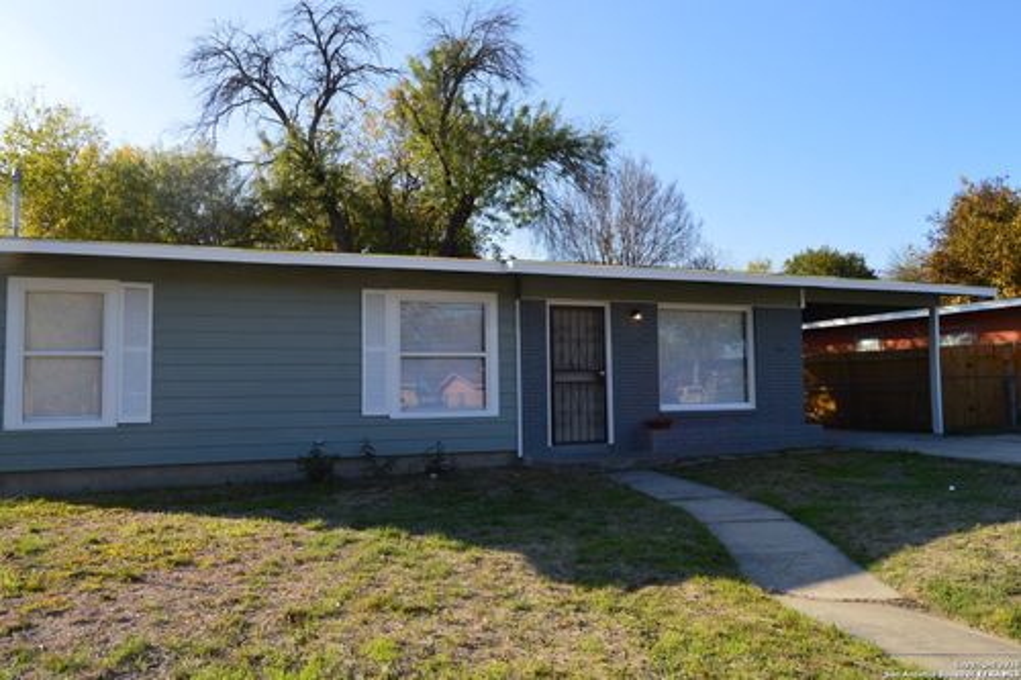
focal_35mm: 27
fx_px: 765
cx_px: 510
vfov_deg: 47.9
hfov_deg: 67.4
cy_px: 340
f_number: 10
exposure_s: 1/320
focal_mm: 18
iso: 400
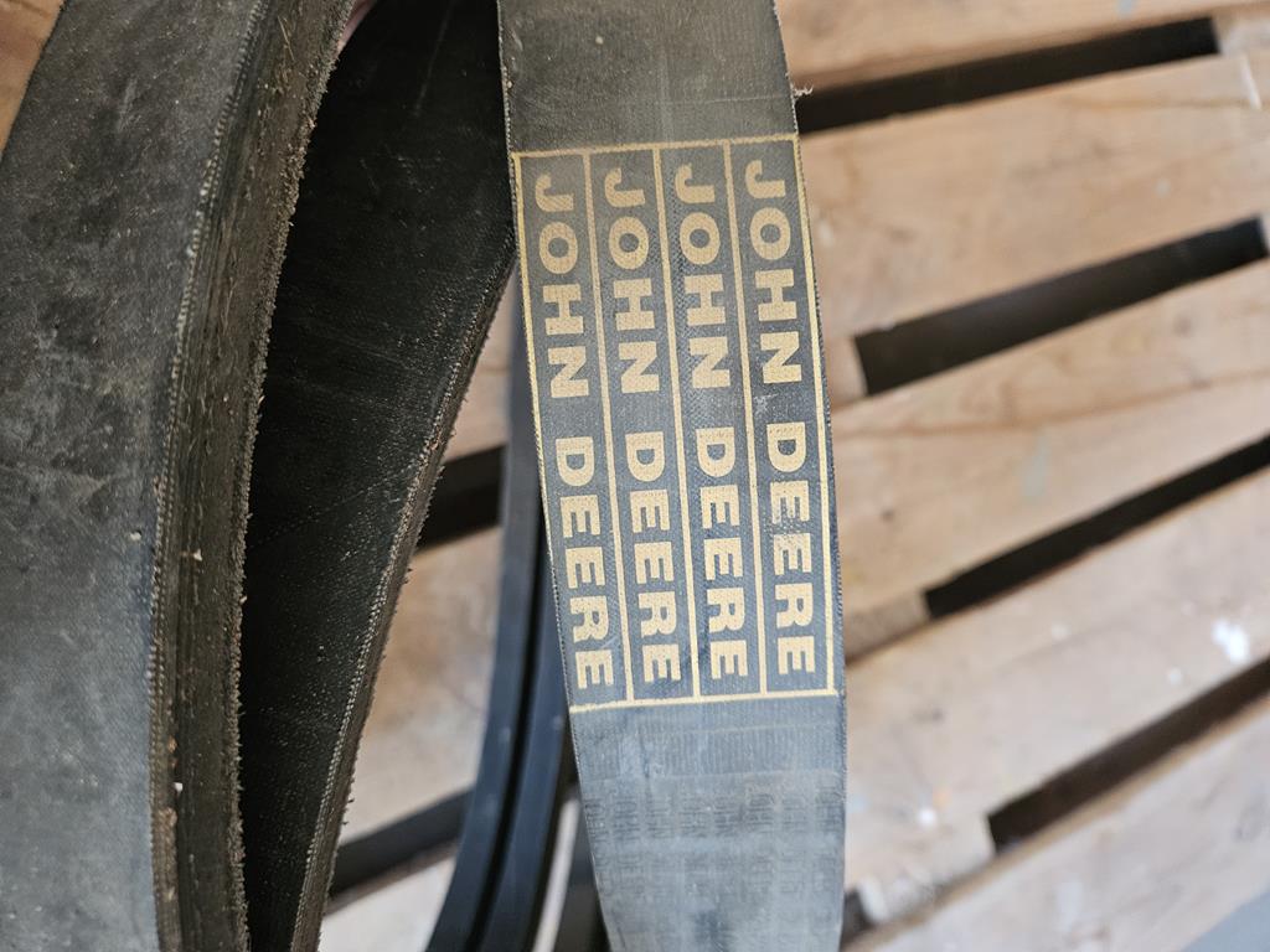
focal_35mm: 23
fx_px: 844
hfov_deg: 73.9
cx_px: 635
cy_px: 476
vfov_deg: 58.9
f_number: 1.8
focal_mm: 5.4
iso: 640
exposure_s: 1/50
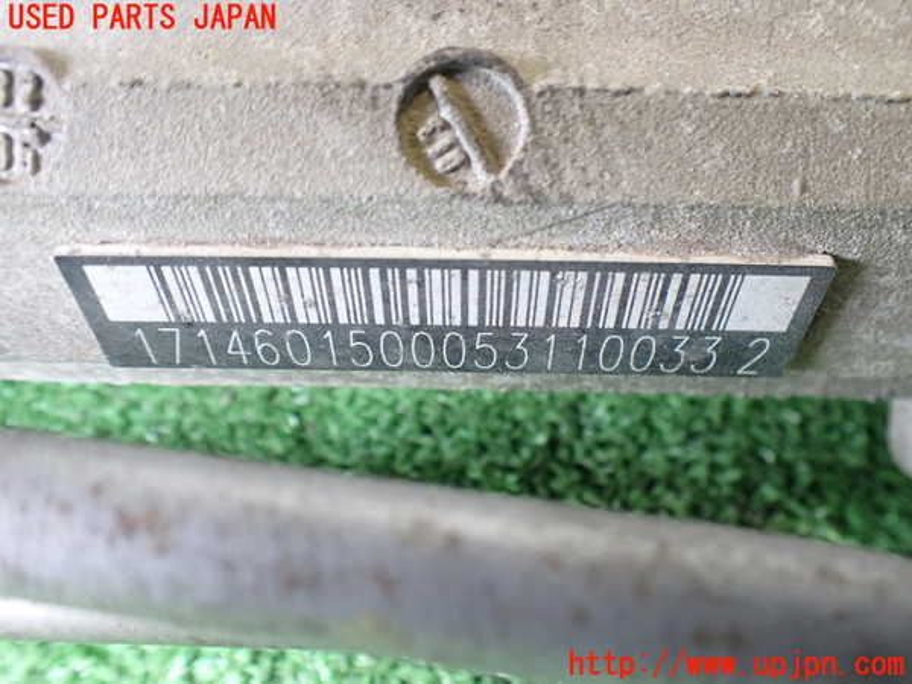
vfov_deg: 46.8
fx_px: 790
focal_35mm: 30
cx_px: 456
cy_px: 342
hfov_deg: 60.0
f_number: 2.3
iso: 800
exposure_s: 1/100
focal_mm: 5.4
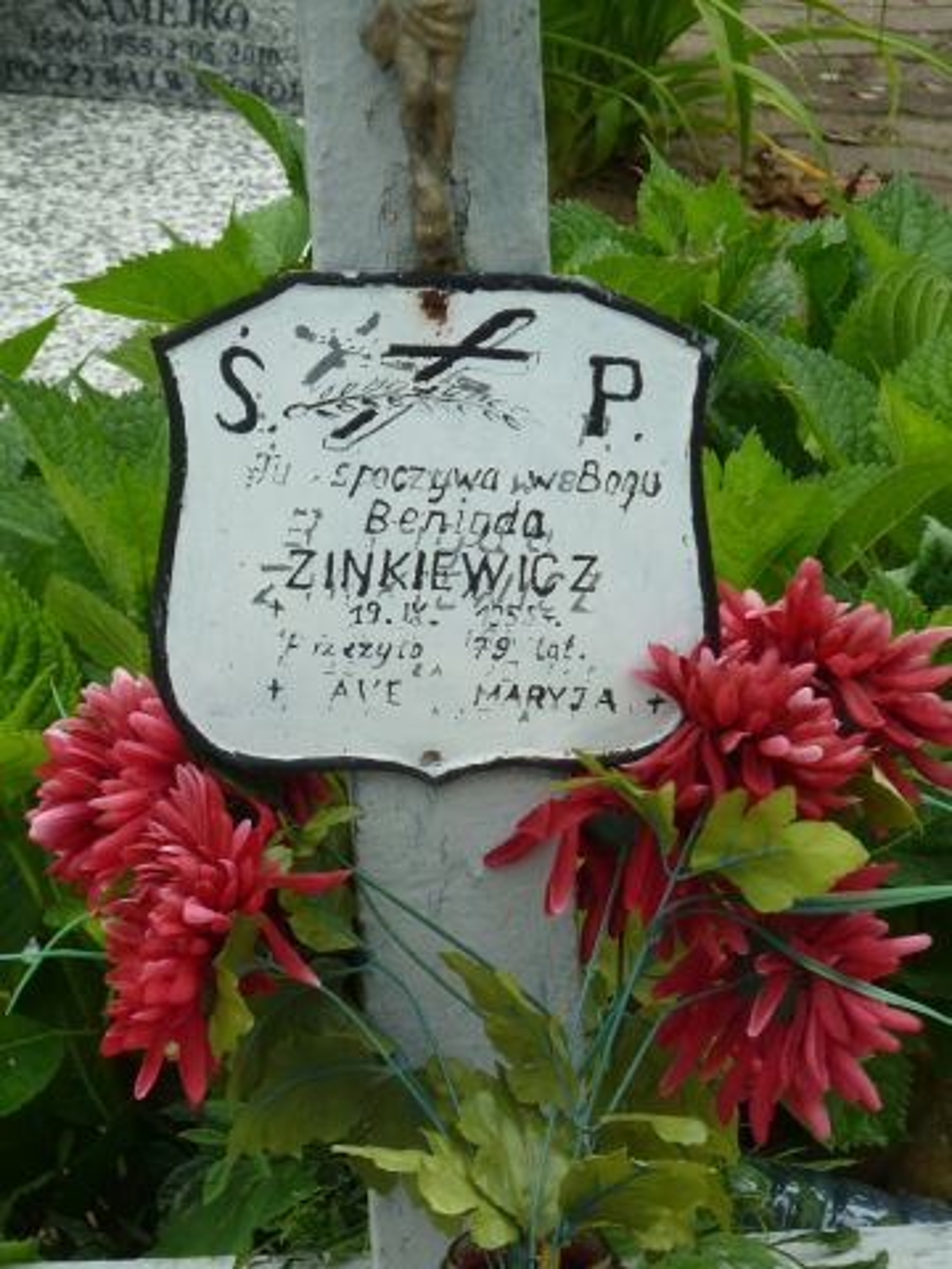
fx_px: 5794
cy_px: 634
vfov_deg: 12.5
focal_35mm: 158
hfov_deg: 9.4
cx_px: 476
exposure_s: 1/160
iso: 160
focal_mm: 25.9
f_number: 4.5
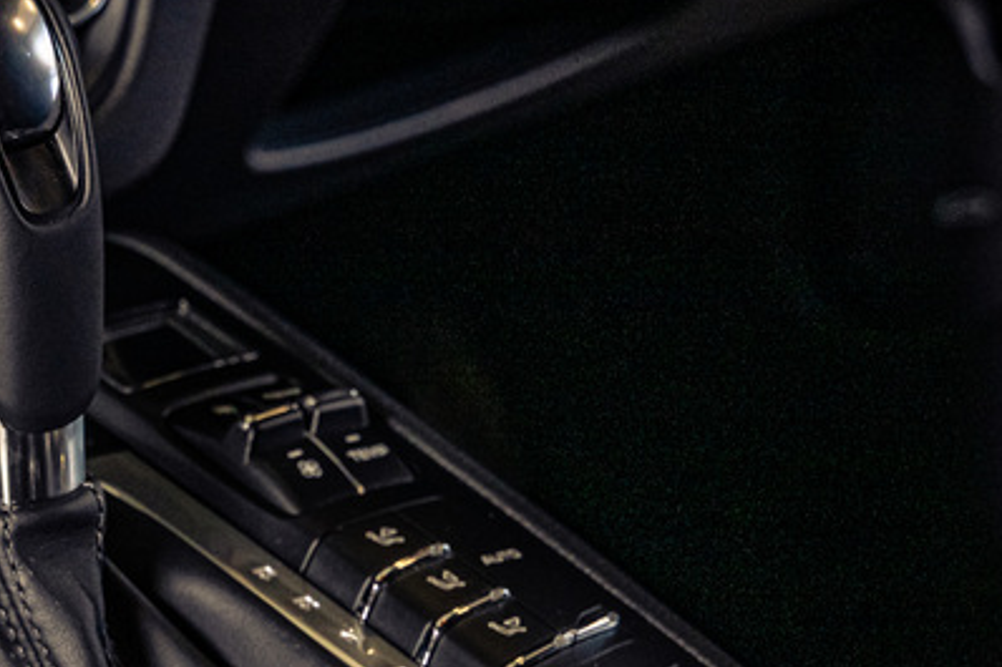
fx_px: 5369
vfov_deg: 7.1
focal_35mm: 193
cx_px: 301
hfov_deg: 10.6
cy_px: 619
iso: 1600
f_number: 5.6
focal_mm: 75
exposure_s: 1/200
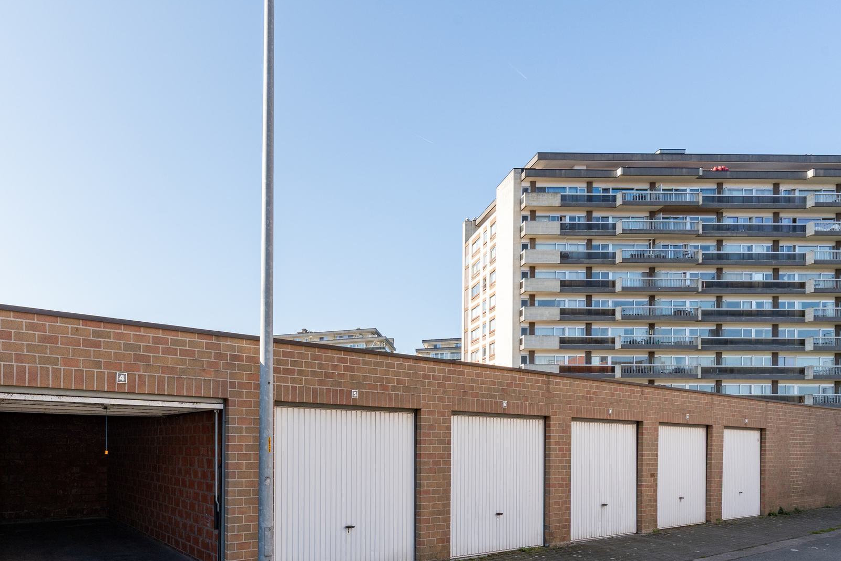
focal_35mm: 21
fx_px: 491
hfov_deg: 78.4
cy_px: 367
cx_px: 277
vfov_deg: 58.4
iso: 250
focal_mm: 14
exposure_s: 1/200
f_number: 11
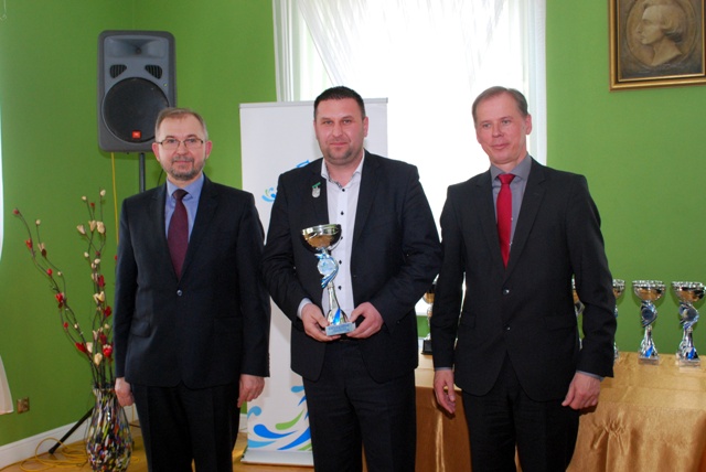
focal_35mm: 33
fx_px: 648
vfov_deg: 40.0
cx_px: 353
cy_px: 236
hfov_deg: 57.2
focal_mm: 22
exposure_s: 1/60
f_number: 7.1
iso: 800
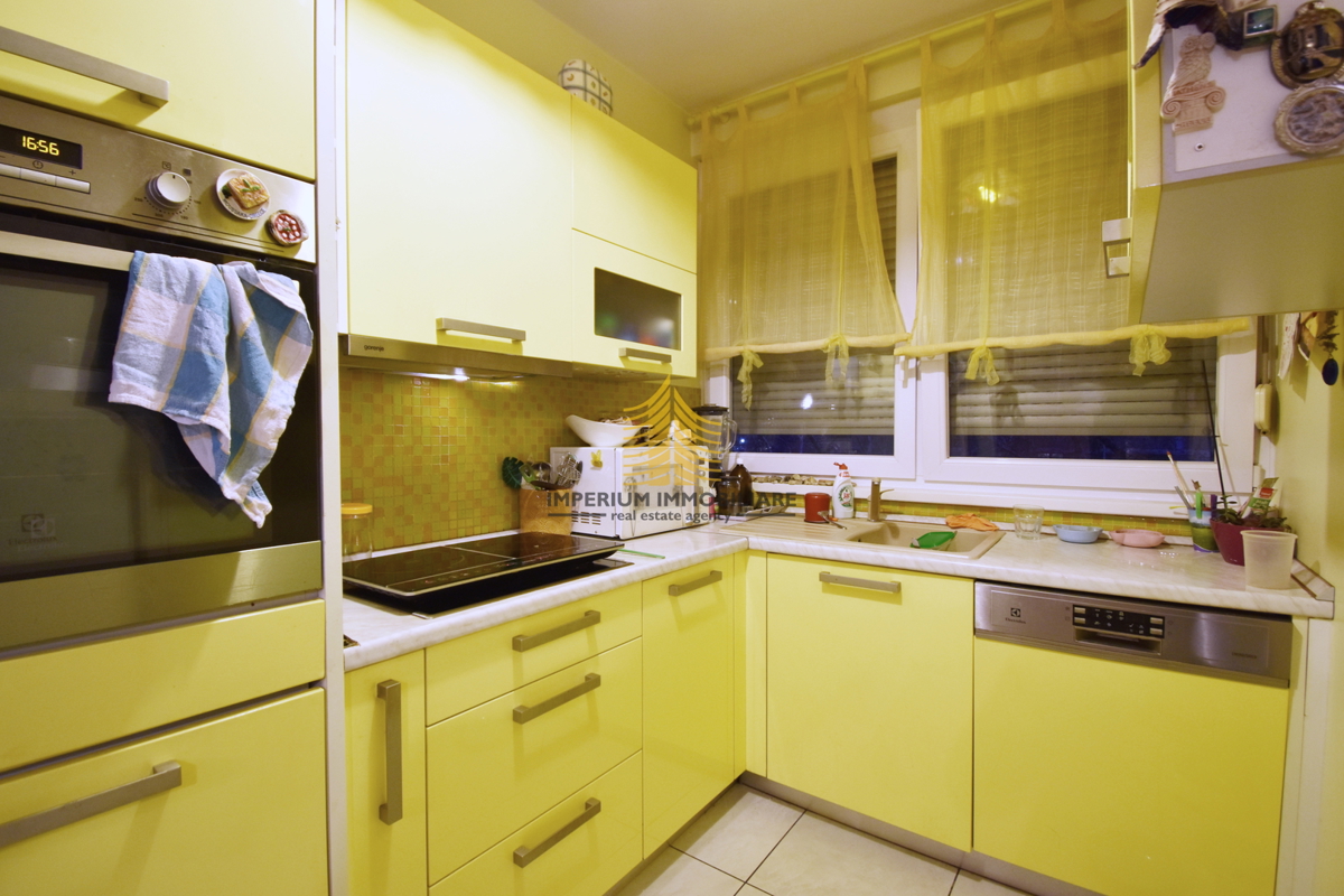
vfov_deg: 77.3
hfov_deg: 100.4
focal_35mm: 15
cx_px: 672
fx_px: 560
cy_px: 448
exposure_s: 1/15
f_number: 4.5
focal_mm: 10
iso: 360
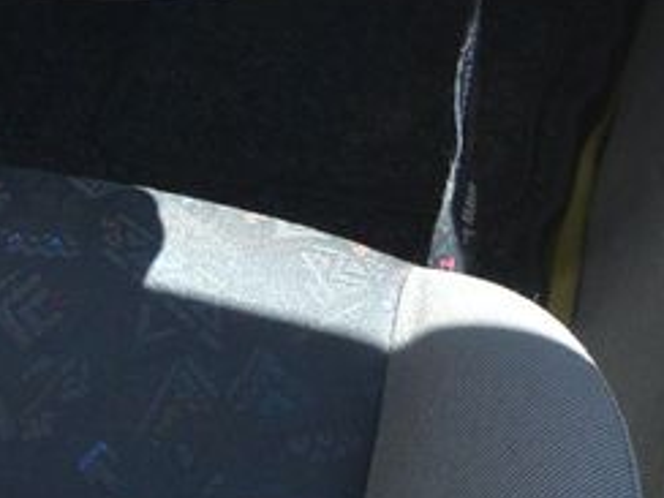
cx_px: 237
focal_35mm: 109
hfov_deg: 18.0
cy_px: -241
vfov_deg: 12.9
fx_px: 2091
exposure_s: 1/320
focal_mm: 10
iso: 160
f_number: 3.5
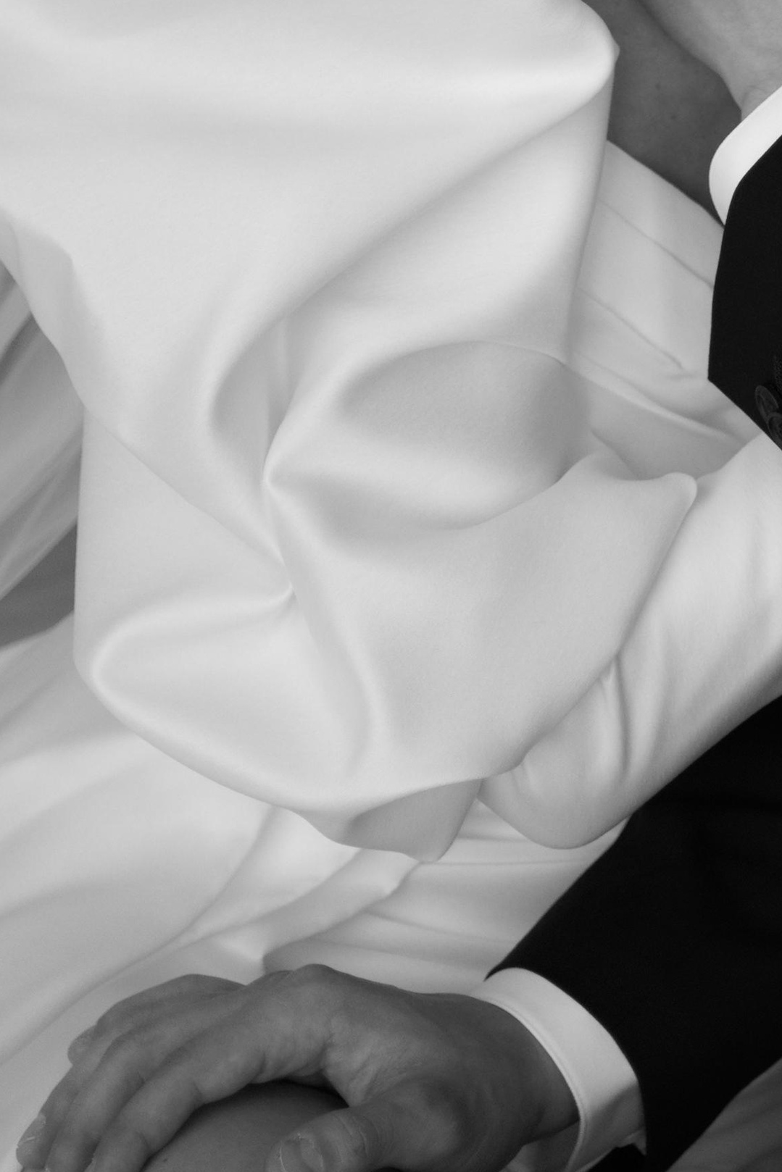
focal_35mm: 140
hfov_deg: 9.7
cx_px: 899
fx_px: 4560
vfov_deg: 14.2
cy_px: -194
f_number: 2.8
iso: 640
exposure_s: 1/500
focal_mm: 59
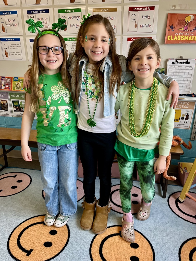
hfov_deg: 53.1
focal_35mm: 26
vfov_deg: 67.3
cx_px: 98
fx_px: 196
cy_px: 130
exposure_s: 1/120
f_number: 1.6
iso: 125
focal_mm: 5.1
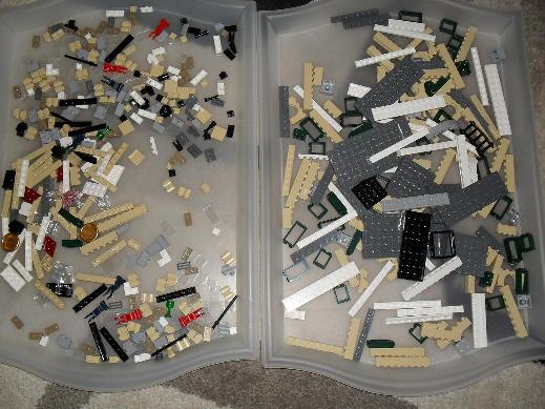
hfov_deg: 52.6
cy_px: 204
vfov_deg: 40.7
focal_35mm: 35
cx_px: 272
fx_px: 551
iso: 200
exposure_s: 1/45
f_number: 3.2
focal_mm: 6.3
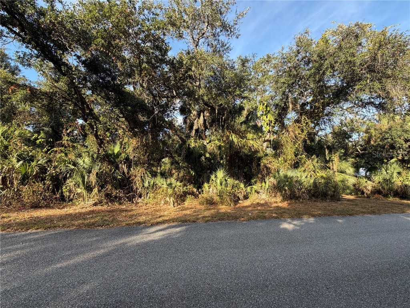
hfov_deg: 102.1
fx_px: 166
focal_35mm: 14
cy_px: 154
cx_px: 205
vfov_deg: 85.7
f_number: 2.2
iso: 50
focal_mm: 2.22
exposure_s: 1/303
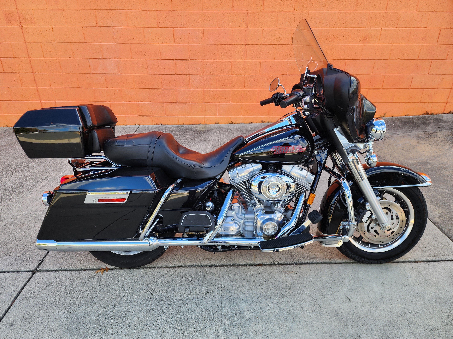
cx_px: 226
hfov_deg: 73.9
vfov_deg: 58.9
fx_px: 301
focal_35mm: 23
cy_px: 170
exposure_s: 1/194
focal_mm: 6.4
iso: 12
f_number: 1.8
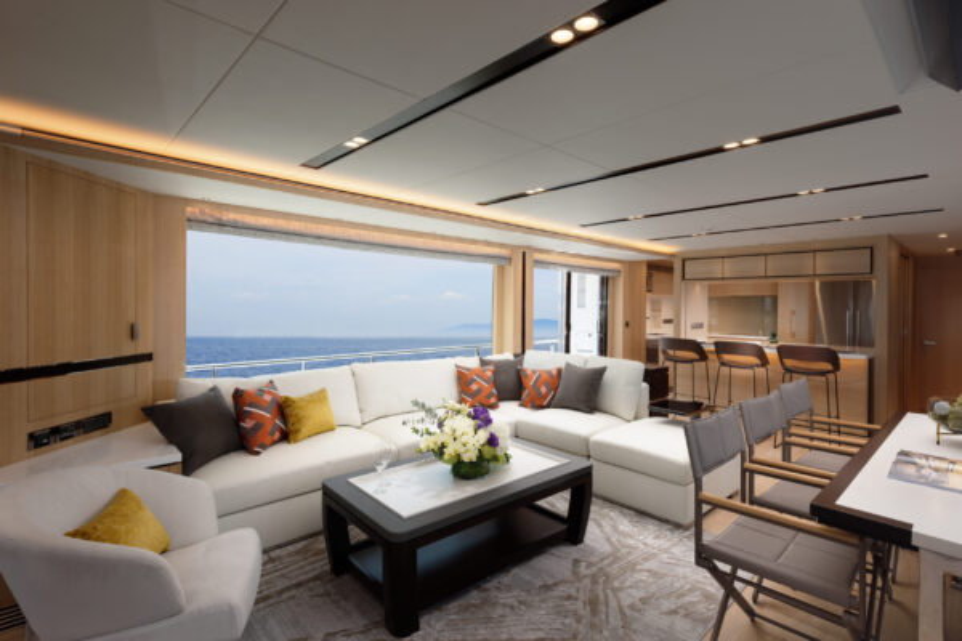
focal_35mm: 18
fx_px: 481
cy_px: 320
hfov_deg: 90.0
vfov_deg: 67.4
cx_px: 481
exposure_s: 1/200
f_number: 11
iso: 400
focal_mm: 18
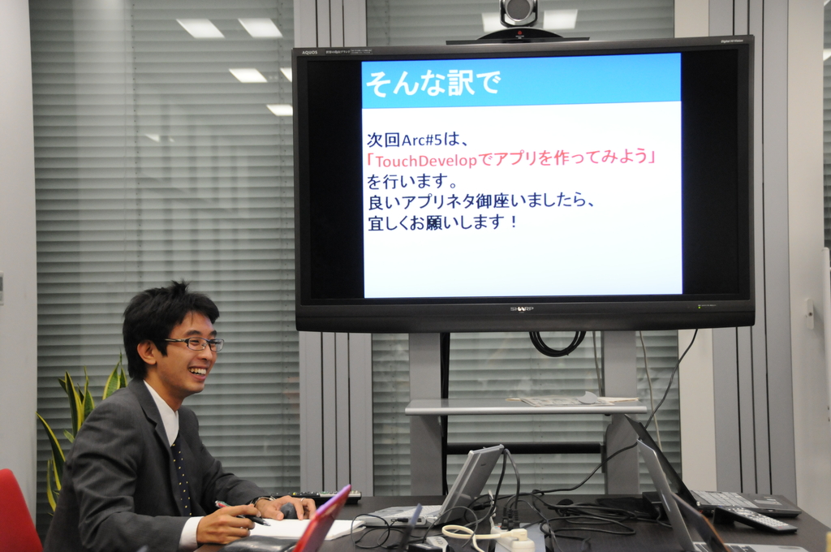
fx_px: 1660
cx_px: 416
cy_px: 276
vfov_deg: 18.9
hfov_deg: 28.1
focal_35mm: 72
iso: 1600
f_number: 4.5
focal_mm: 48
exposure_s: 1/80
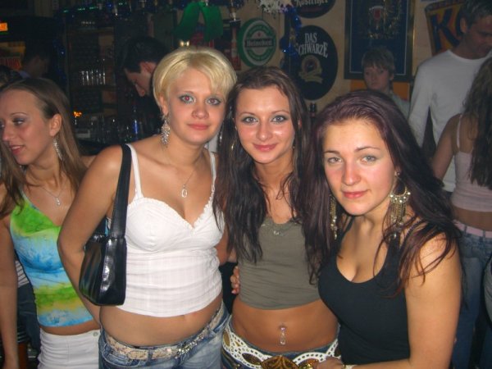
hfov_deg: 49.0
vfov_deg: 37.7
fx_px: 540
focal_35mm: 38
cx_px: 246
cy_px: 184
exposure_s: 1/60
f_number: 2.8
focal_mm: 7.9
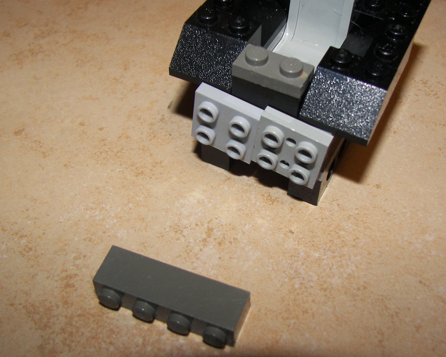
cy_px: 186
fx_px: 607
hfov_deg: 40.3
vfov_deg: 32.7
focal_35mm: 46
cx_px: 250
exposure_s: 1/30
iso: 100
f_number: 2.8
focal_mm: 6
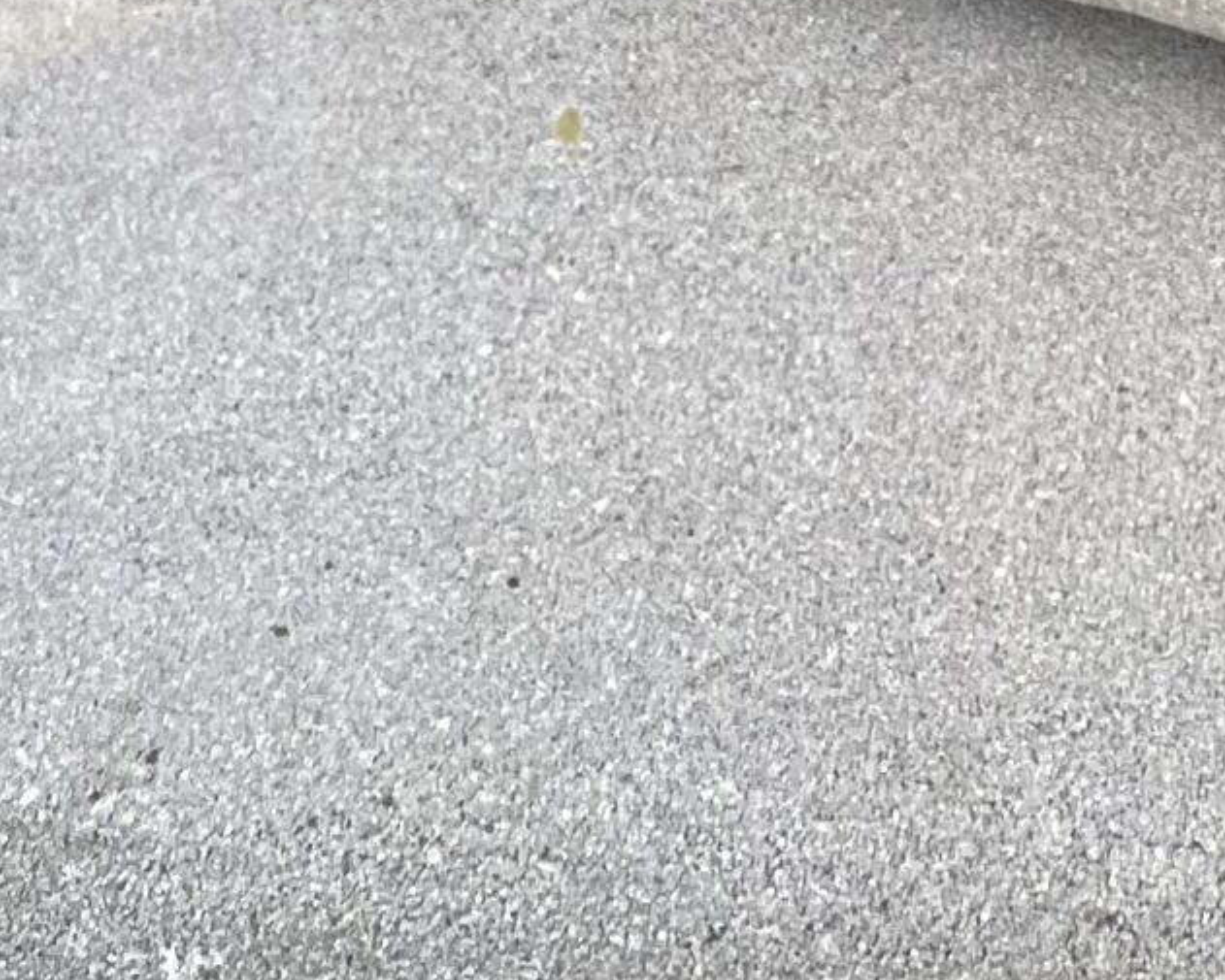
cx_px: 1398
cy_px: -1393
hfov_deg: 17.9
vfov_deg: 12.0
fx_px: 3735
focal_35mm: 103
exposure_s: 1/136
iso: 32
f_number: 1.6
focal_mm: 4.2
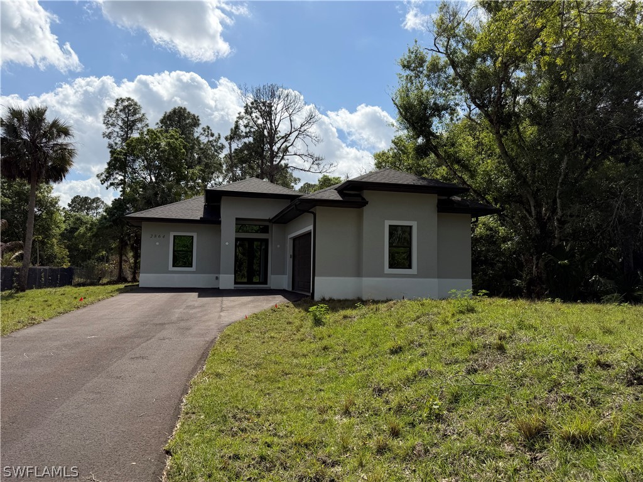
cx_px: 322
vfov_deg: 56.8
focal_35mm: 24
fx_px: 446
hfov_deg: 71.6
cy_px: 241
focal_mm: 6.76
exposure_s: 1/9091
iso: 80
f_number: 1.78
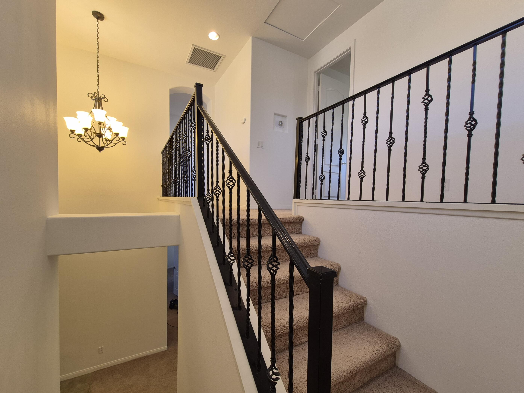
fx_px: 212
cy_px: 208
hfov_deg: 102.1
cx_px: 261
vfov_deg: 85.6
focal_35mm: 14
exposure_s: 1/60
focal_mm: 1.74
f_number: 2.2
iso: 50
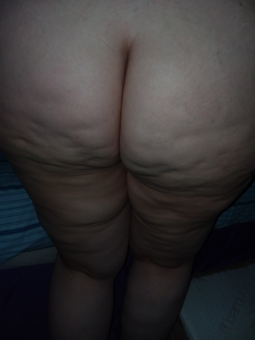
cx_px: 128
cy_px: 170
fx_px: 285
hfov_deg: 48.2
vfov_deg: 61.7
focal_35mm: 29
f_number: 1.9
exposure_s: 1/122
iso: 40
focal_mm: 2.47
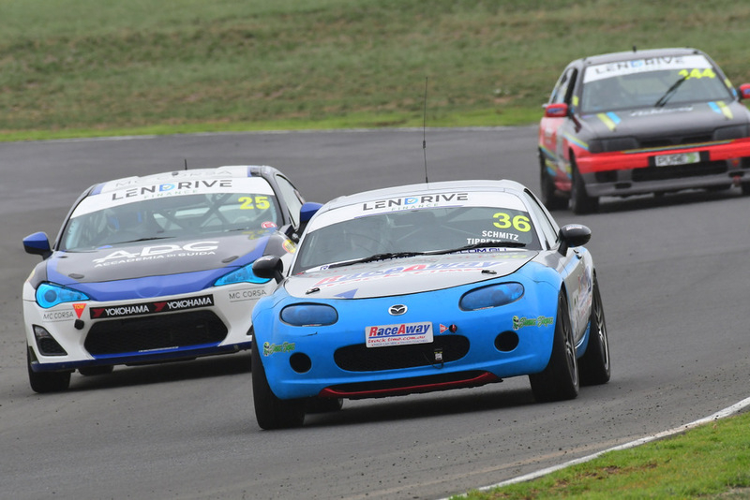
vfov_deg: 1.8
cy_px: 250
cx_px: 375
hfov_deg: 2.7
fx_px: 15630
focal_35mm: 750
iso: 640
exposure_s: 1/640
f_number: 10
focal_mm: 500
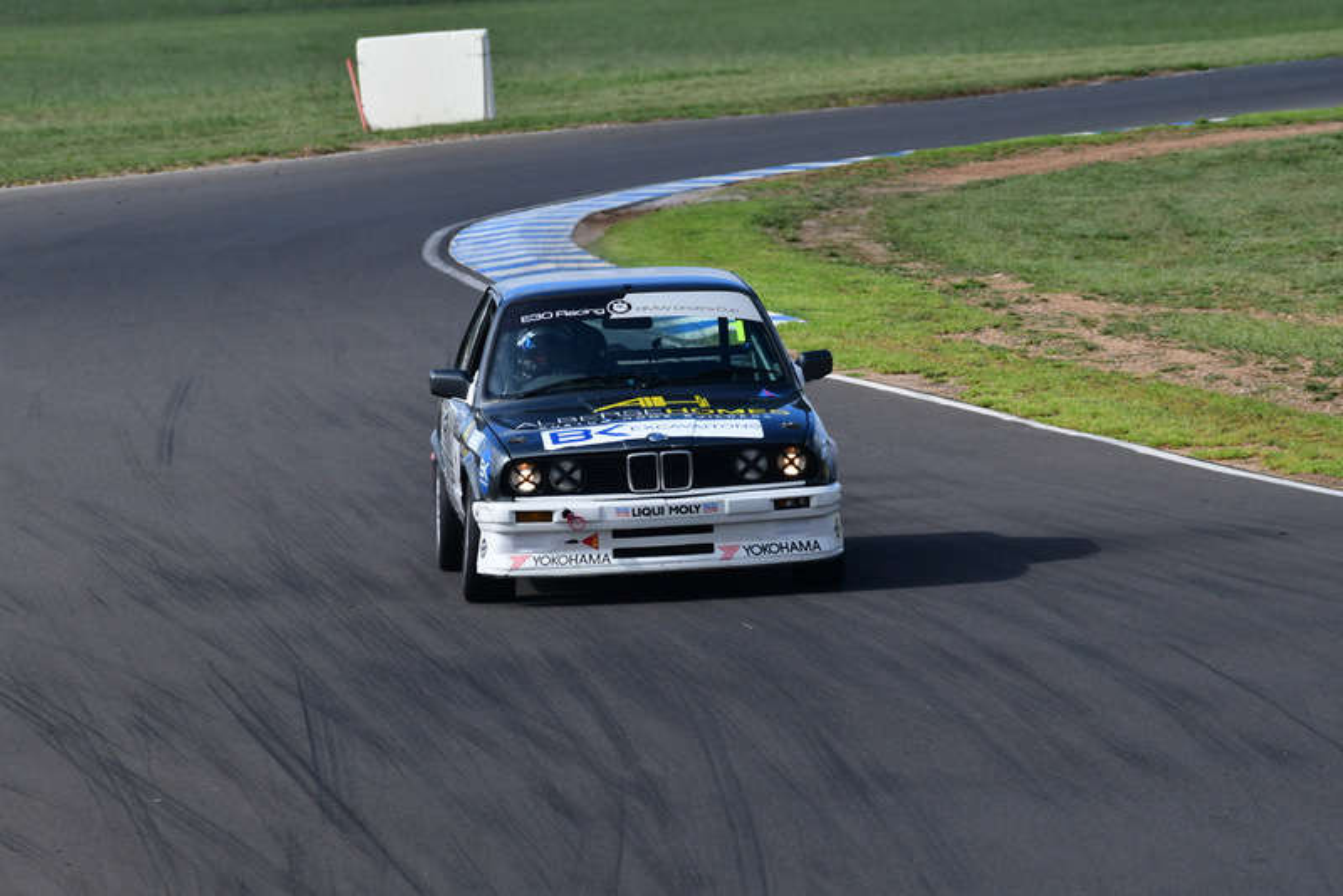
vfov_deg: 2.4
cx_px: 672
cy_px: 448
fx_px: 21271
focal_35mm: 570
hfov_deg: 3.6
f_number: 10
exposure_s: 1/640
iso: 400
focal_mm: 380
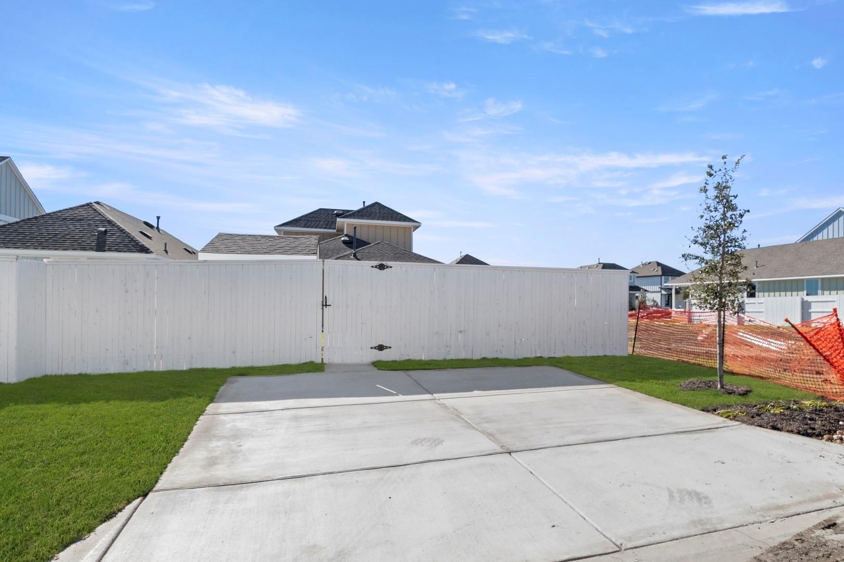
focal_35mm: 21
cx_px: 422
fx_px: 492
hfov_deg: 81.2
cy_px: 281
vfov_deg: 59.4
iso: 400
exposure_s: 1/800
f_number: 8
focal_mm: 14
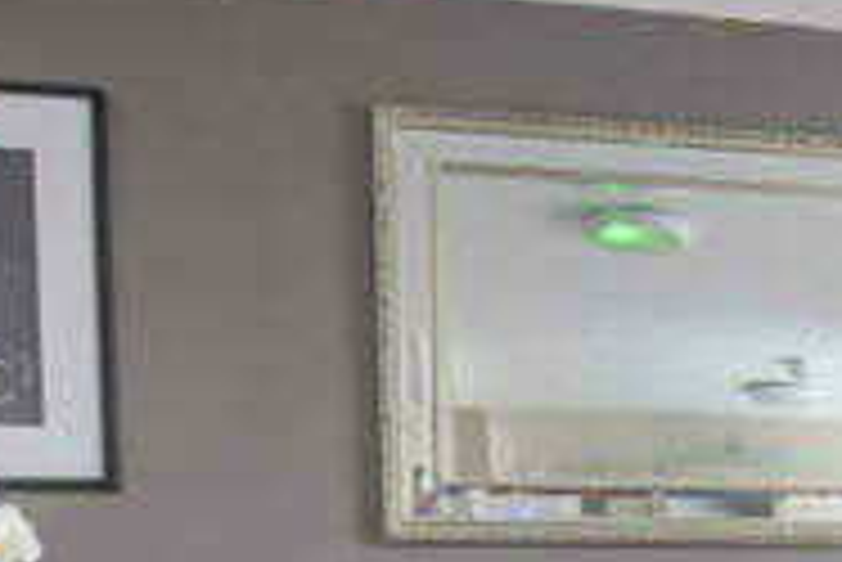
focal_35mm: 60
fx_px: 1404
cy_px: 731
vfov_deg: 20.7
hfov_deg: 29.0
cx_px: 1004
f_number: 11
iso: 200
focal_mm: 16
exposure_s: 4
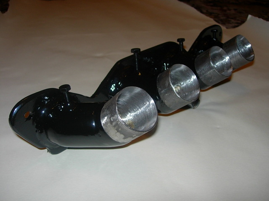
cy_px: 100
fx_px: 295
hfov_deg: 49.0
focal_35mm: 38
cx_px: 134
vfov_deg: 37.7
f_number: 2.8
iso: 79
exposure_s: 1/64
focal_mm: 7.8
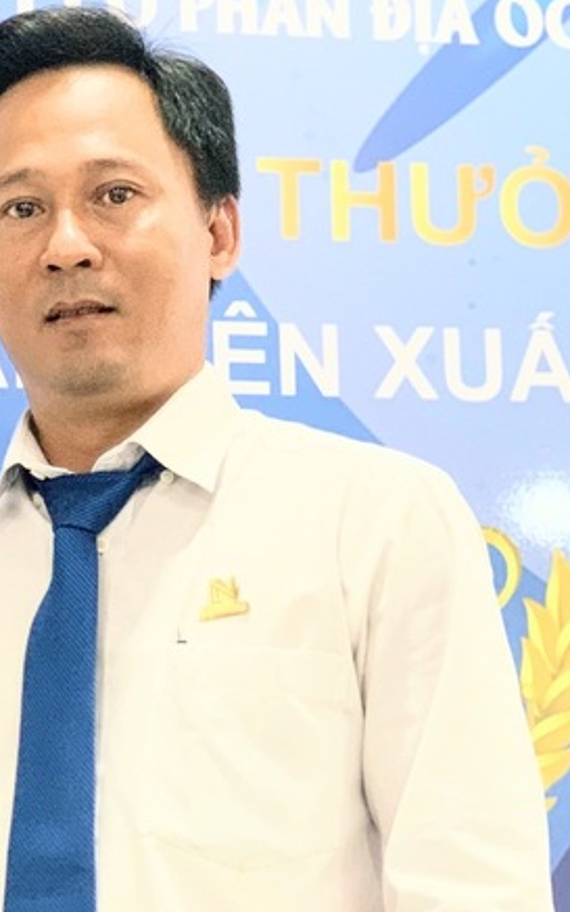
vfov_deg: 20.4
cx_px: 106
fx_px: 2511
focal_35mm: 101
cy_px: 687
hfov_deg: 12.9
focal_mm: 6
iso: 320
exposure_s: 1/60
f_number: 2.4
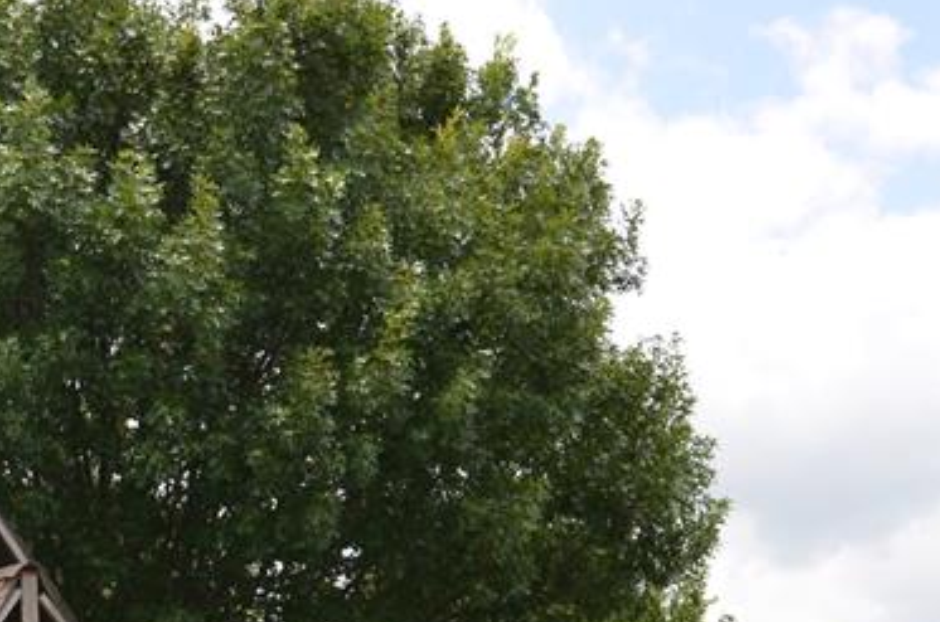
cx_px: 144
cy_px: 748
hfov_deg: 23.1
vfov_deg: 15.2
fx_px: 2250
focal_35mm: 86
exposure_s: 1/250
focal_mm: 21
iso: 100
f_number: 7.1
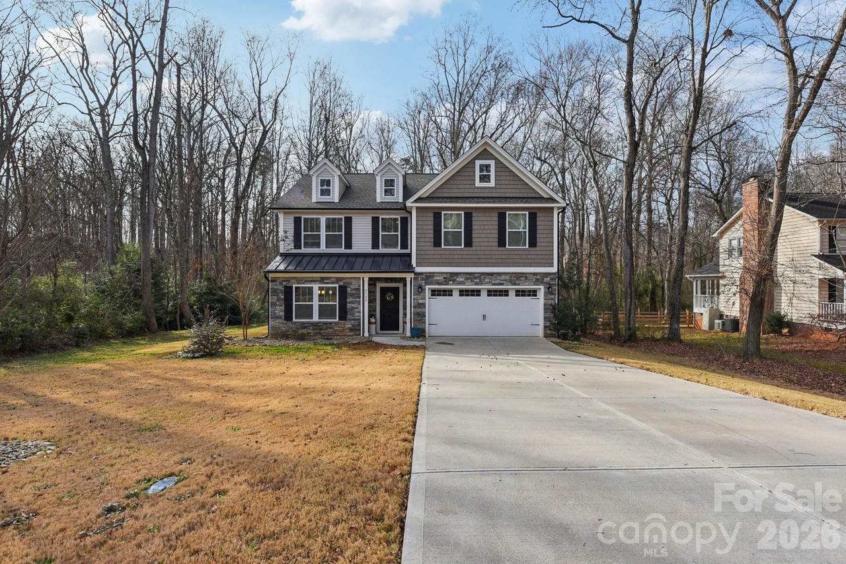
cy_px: 282
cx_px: 423
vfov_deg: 64.5
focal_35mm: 19
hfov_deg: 86.9
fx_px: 446
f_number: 8
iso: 200
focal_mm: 19
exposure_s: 1/400
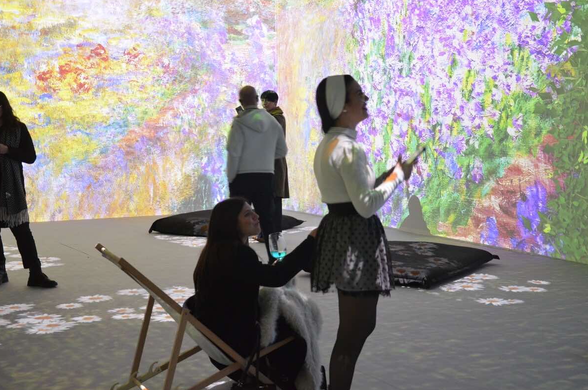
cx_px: 292
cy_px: 192
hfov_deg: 36.6
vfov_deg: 24.7
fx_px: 889
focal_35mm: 55
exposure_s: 1/20
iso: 1250
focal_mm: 35
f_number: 5
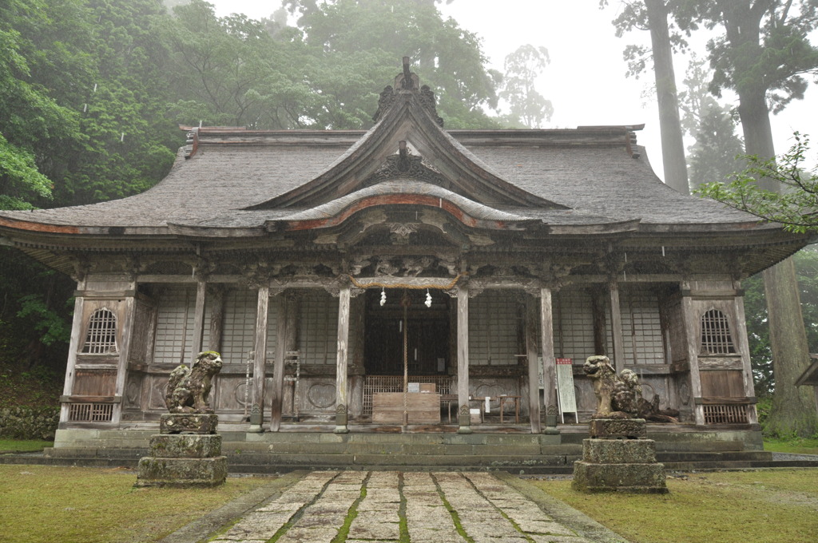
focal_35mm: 27
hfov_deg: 67.4
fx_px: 613
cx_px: 409
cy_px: 272
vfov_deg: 47.8
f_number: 5
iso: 200
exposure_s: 1/200
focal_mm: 18
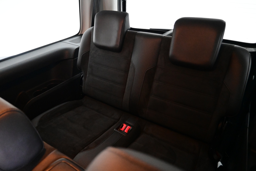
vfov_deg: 53.1
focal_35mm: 24
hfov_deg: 73.7
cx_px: 128
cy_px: 86
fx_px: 171
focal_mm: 16
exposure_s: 1/25
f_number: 3.5
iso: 5600
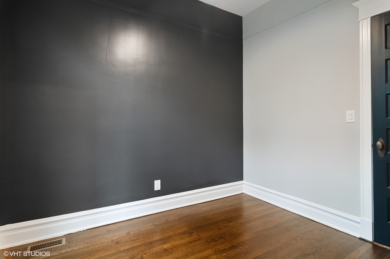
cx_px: 195
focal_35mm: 18
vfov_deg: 67.3
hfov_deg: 90.1
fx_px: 195
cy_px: 130
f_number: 8
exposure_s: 2
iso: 200
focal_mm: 12
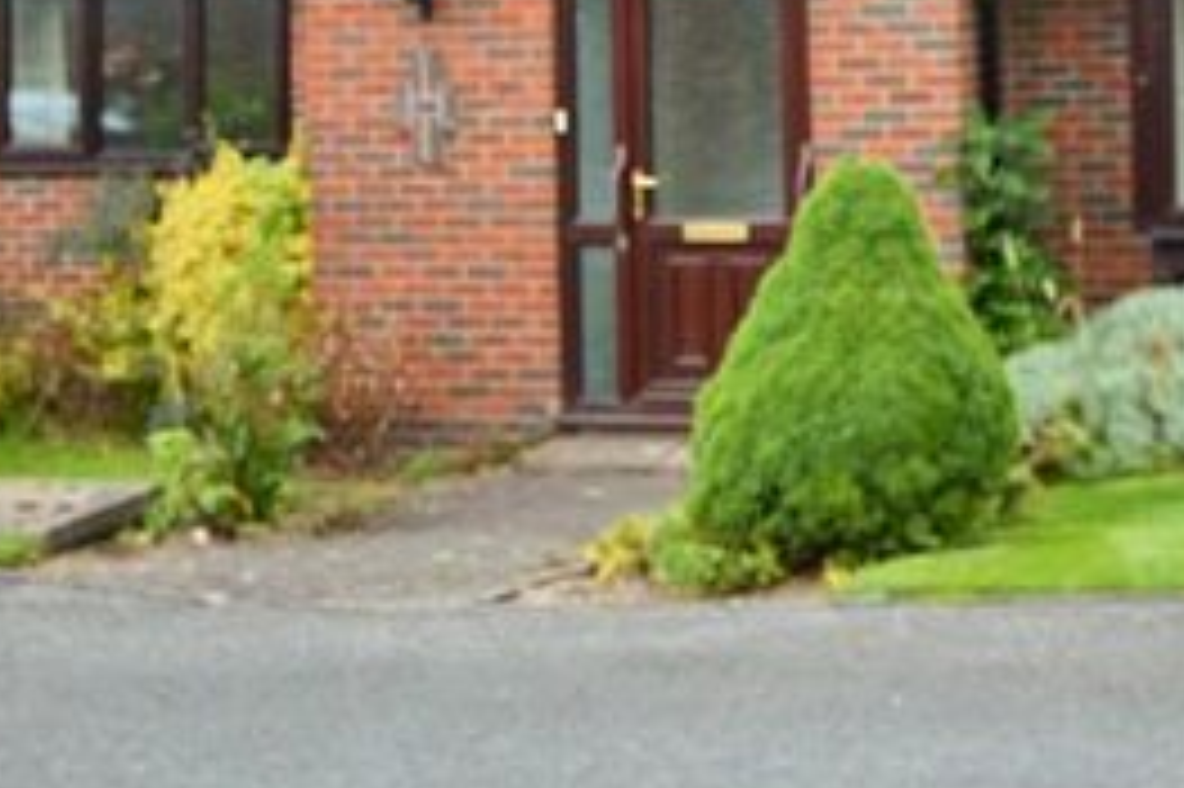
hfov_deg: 30.7
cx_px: 927
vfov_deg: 20.2
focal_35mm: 64
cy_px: -92
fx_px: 2103
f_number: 5.6
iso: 200
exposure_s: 1/125
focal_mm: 16
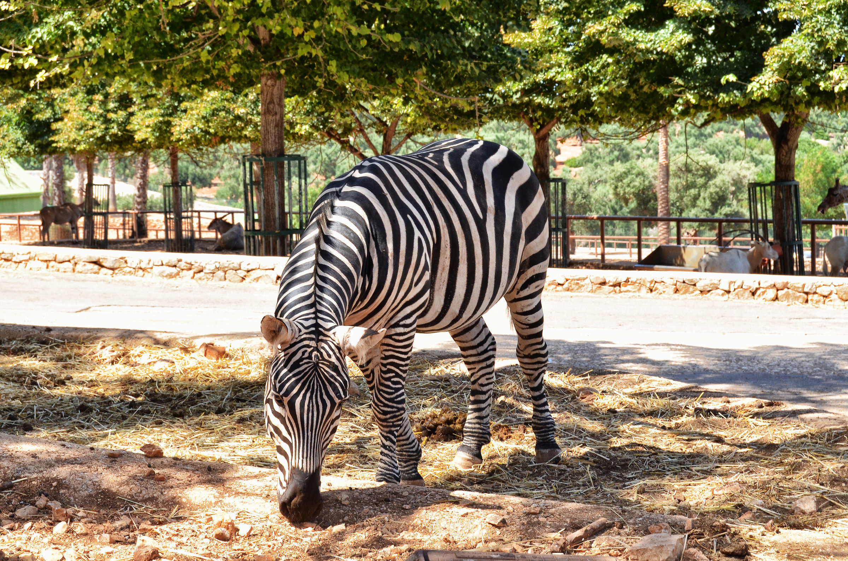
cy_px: 280
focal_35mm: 82
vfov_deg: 16.5
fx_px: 1939
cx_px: 424
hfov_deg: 24.7
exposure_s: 1/200
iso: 640
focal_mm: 55
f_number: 11
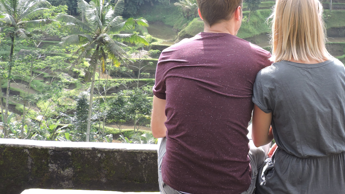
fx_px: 650
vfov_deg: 16.9
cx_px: 261
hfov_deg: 29.3
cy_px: 44
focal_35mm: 71
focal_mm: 7.7
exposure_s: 1/200
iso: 100
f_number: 3.4
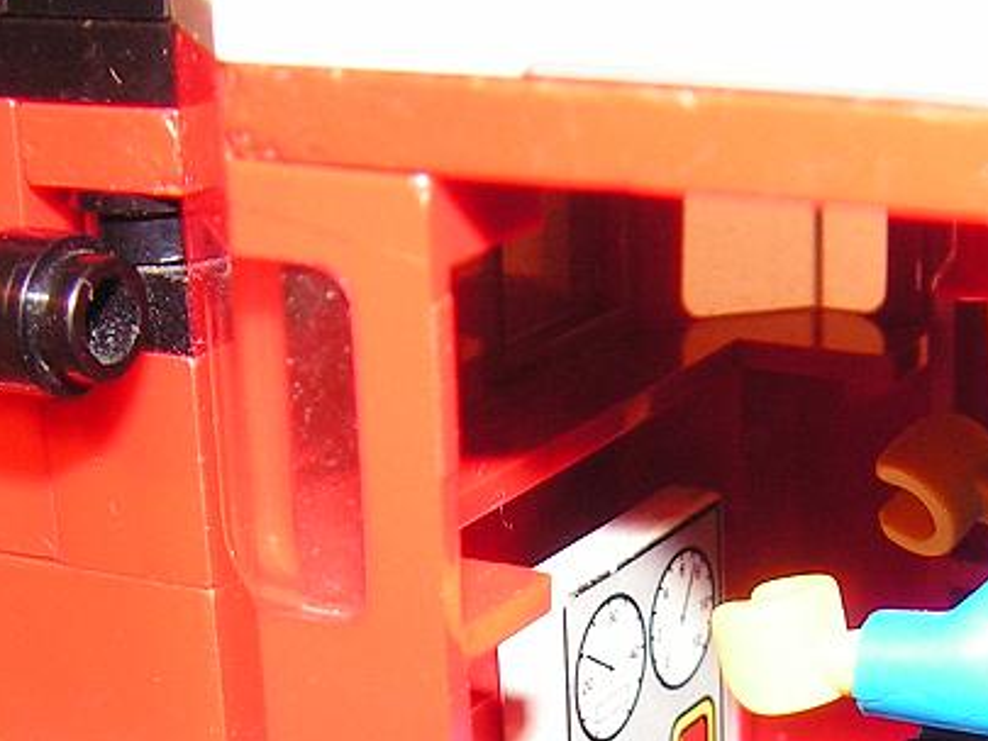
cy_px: 824
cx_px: 654
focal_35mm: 91
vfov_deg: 15.8
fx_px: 2598
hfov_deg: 21.5
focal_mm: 6
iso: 100
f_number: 3.2
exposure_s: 1/4
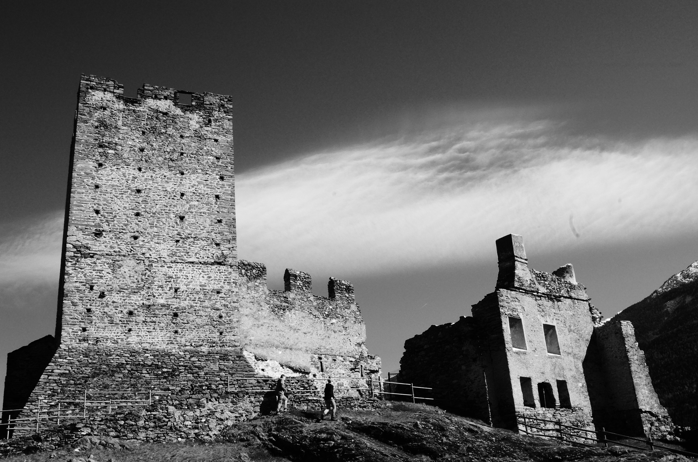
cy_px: 231
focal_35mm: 36
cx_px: 349
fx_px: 696
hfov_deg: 53.2
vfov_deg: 36.7
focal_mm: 24
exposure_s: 1/125
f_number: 16
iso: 100
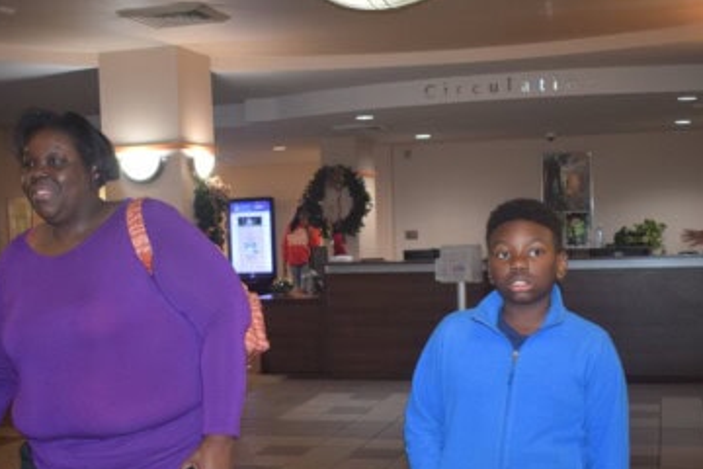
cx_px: 295
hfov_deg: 36.2
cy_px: 369
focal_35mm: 55
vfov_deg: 24.3
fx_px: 1074
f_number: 3.8
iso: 800
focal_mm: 22
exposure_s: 1/60
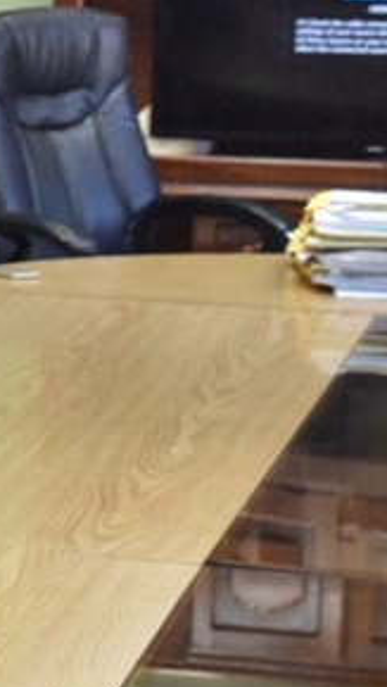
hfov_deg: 6.4
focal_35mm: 178
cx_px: -677
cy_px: 182
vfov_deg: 12.1
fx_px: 3241
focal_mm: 48
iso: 6400
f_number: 10
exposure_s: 1/320
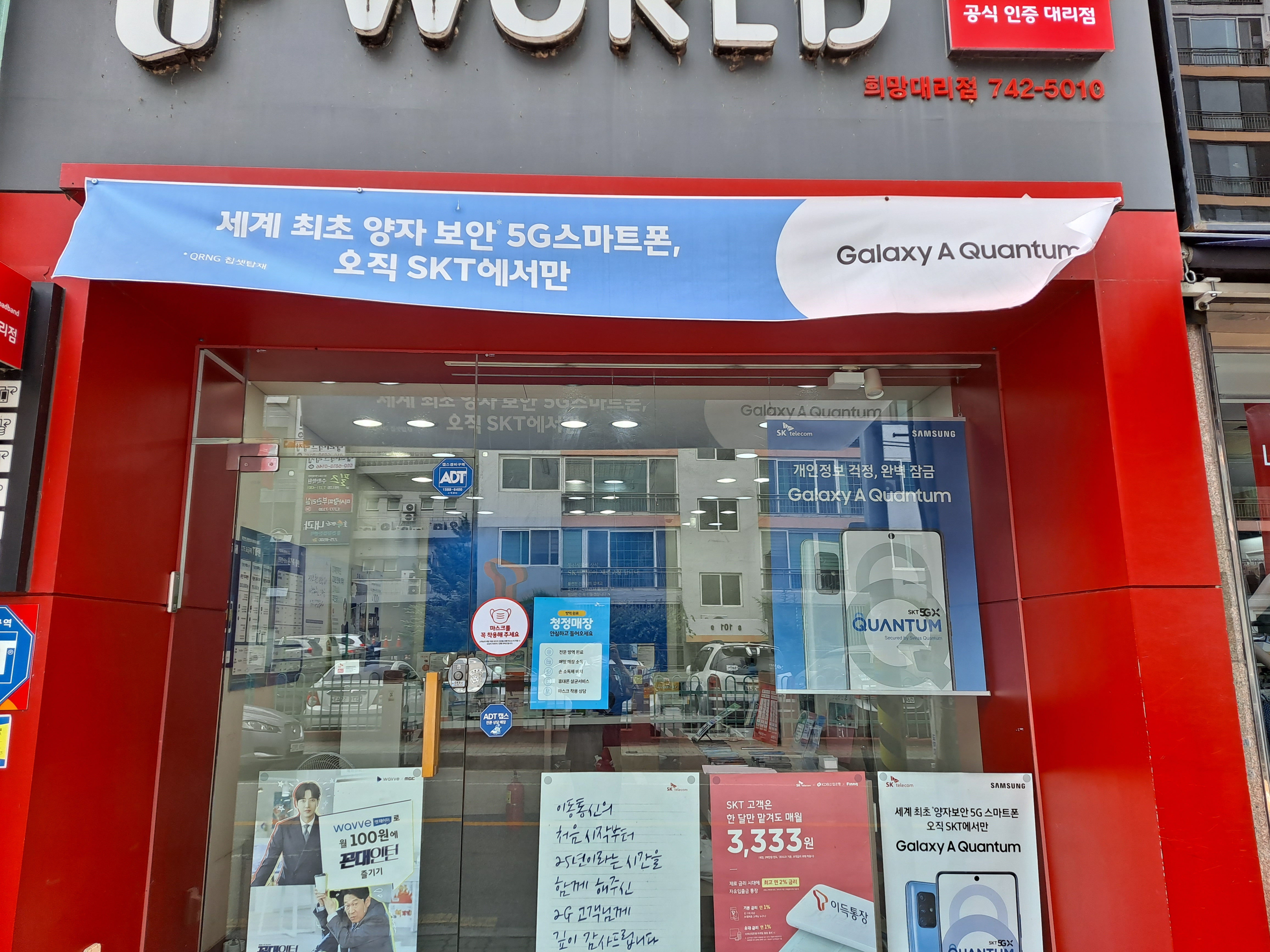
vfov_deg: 56.8
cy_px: 476
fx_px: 881
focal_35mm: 24
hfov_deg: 71.6
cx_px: 635
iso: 25
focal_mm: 5.23
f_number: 1.8
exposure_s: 1/341
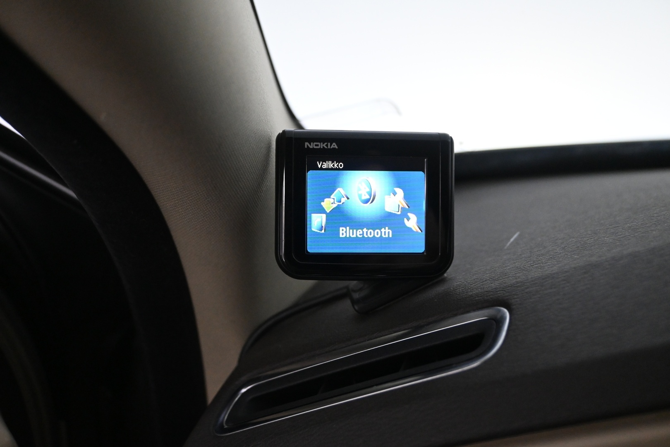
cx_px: 335
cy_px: 224
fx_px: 684
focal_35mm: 37
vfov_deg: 36.2
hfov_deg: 52.2
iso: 3200
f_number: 4.2
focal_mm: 24.5
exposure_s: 1/80
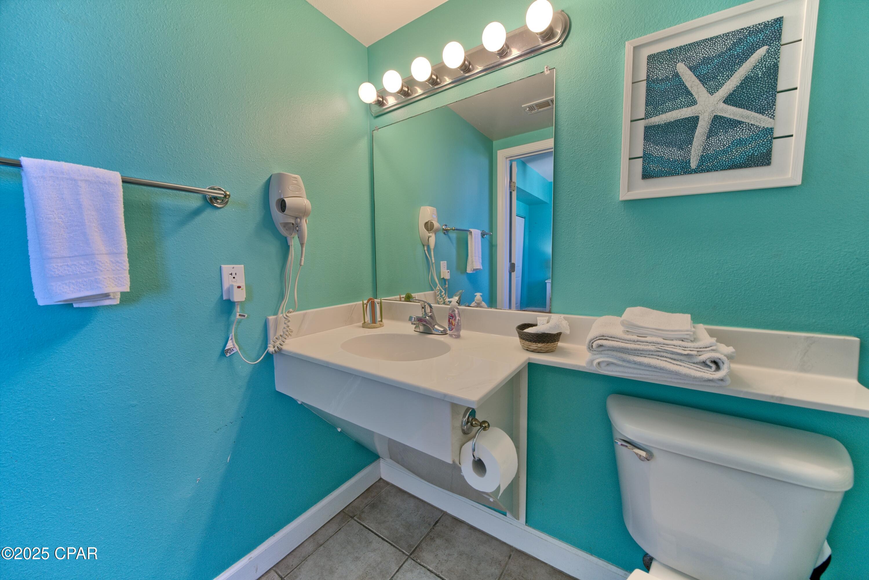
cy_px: 290
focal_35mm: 12
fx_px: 290
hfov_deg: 112.6
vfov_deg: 90.0
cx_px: 434
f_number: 8
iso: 500
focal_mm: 12
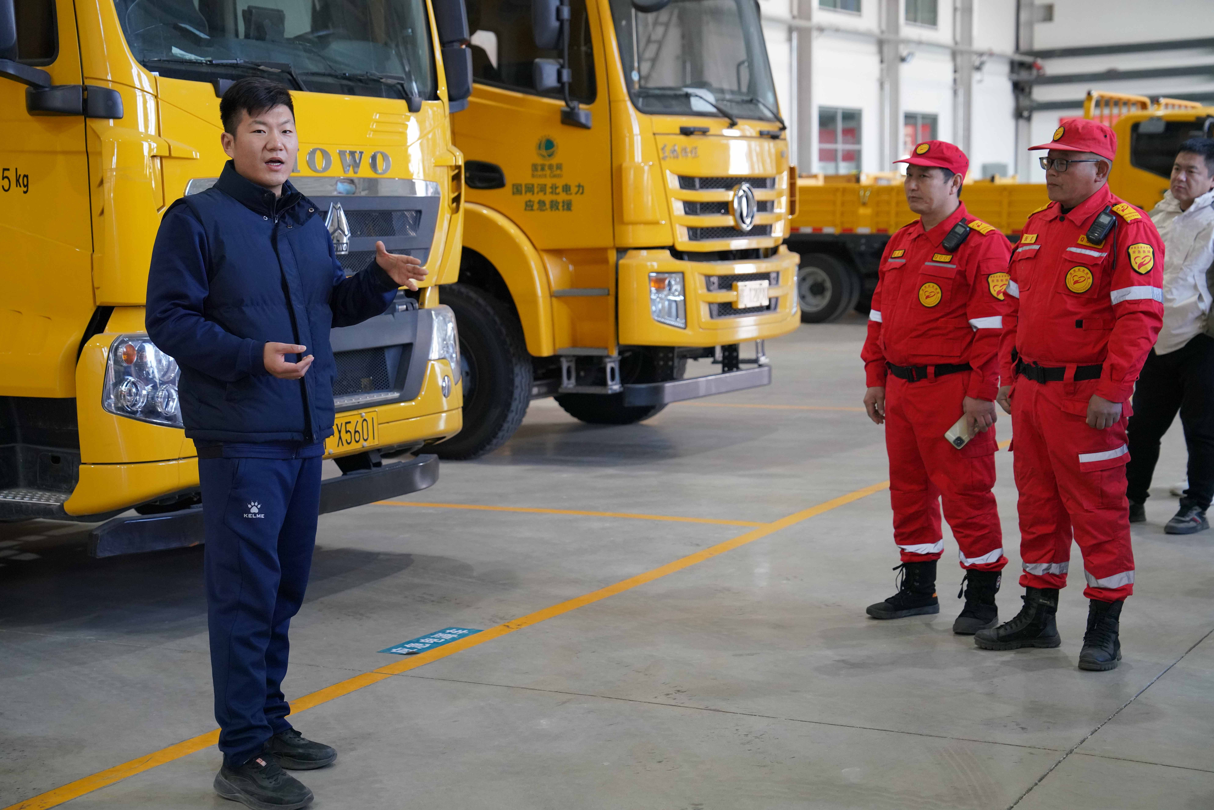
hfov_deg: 32.9
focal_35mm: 61
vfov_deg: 22.3
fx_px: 2057
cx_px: 607
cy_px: 405
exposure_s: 1/160
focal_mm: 61
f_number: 4
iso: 3200
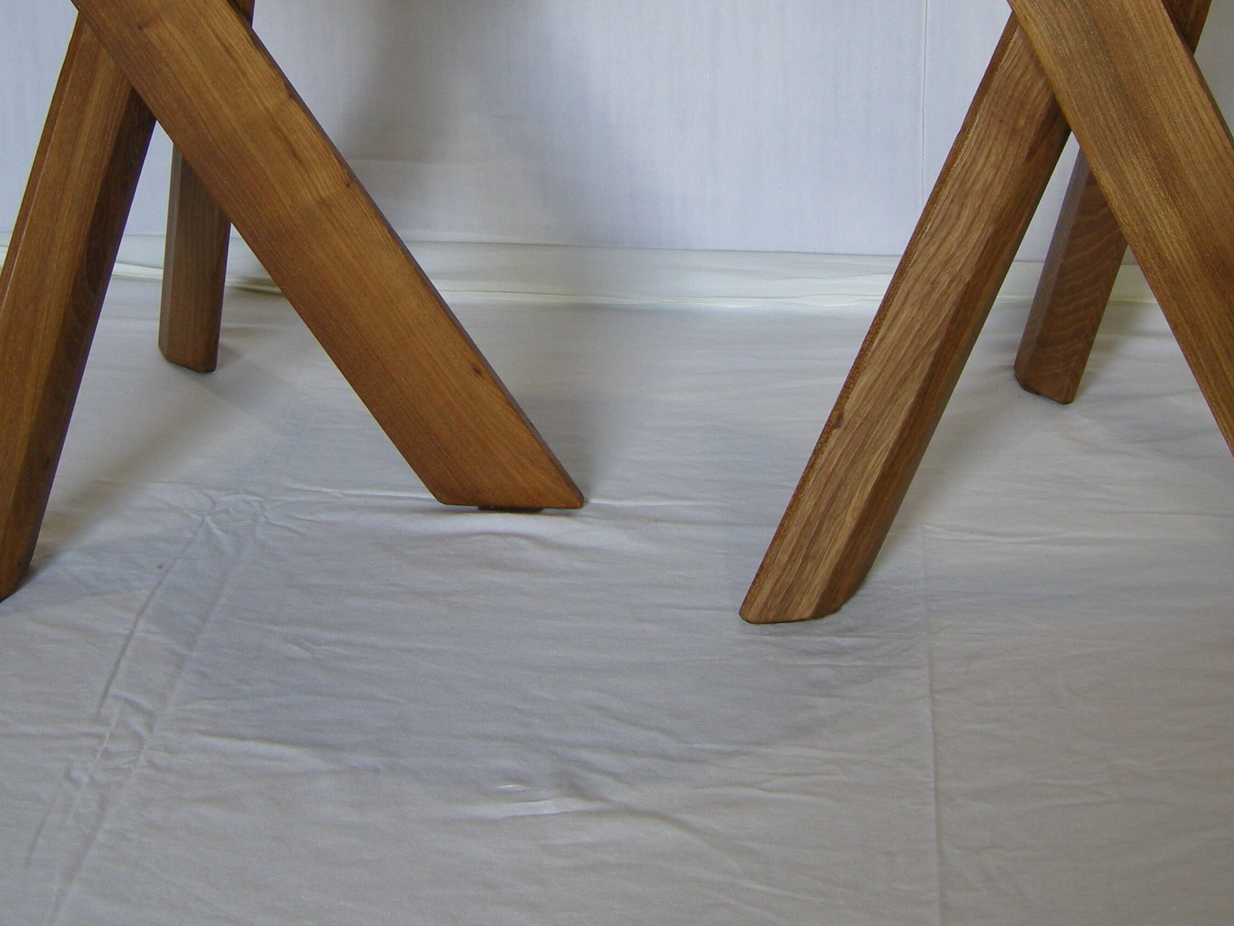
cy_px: 279
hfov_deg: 33.2
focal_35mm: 58
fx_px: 2068
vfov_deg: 25.0
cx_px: 692
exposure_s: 1/56
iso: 108
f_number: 3
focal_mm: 7.5
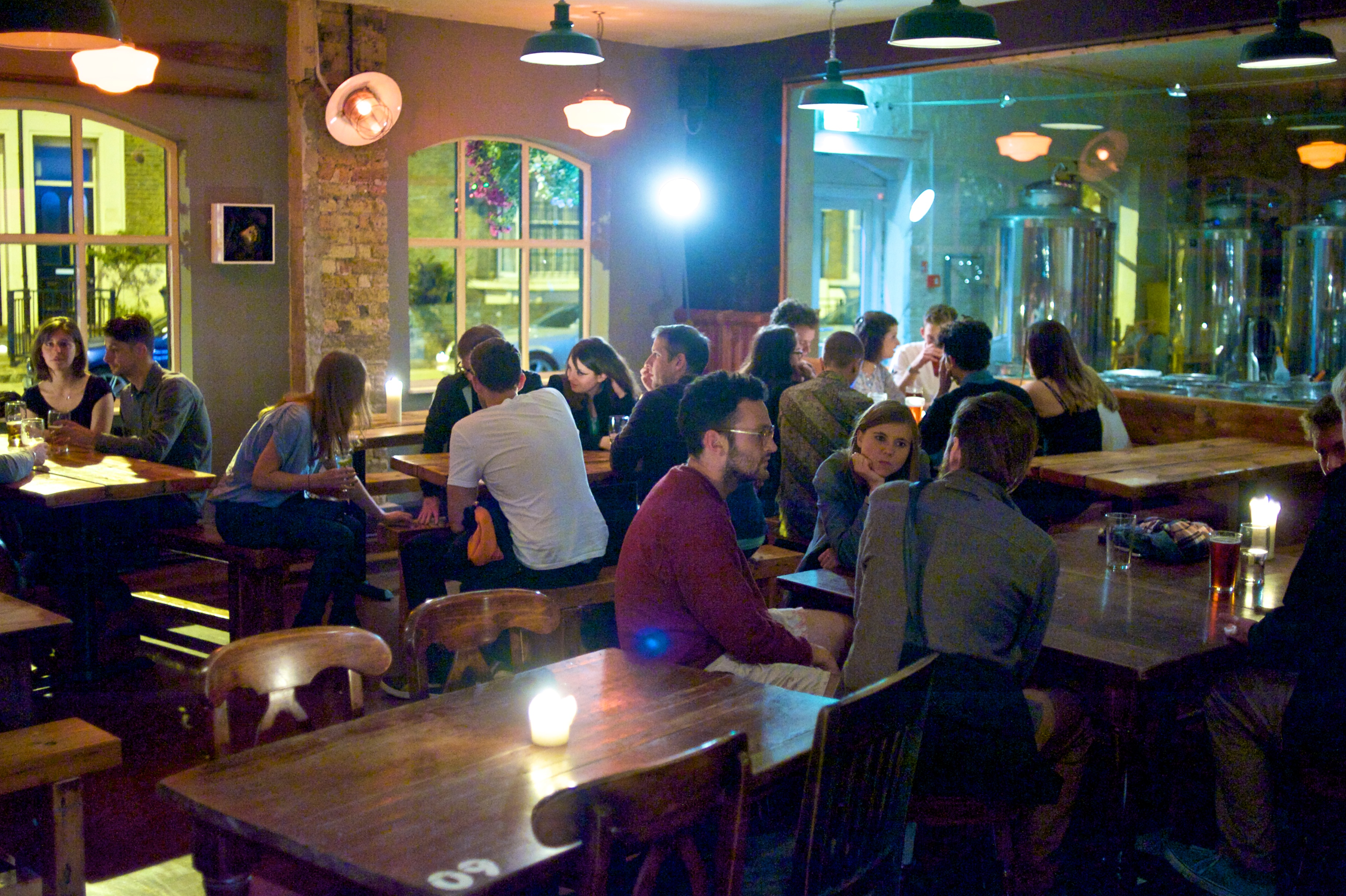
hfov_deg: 47.4
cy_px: 419
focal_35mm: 41
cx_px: 664
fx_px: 1532
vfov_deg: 32.6
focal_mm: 35
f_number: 2
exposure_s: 1/40
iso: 2000
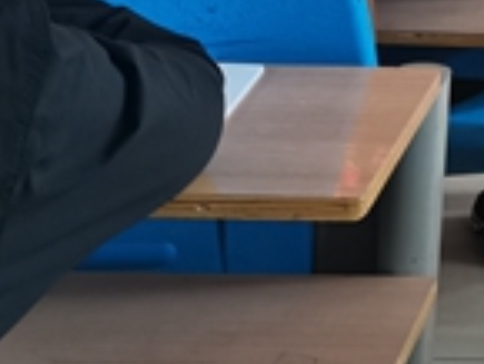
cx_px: 895
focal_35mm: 143
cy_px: -387
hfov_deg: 12.5
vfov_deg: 9.6
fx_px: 2001
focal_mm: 5.58
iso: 125
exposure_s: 1/100
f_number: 1.8
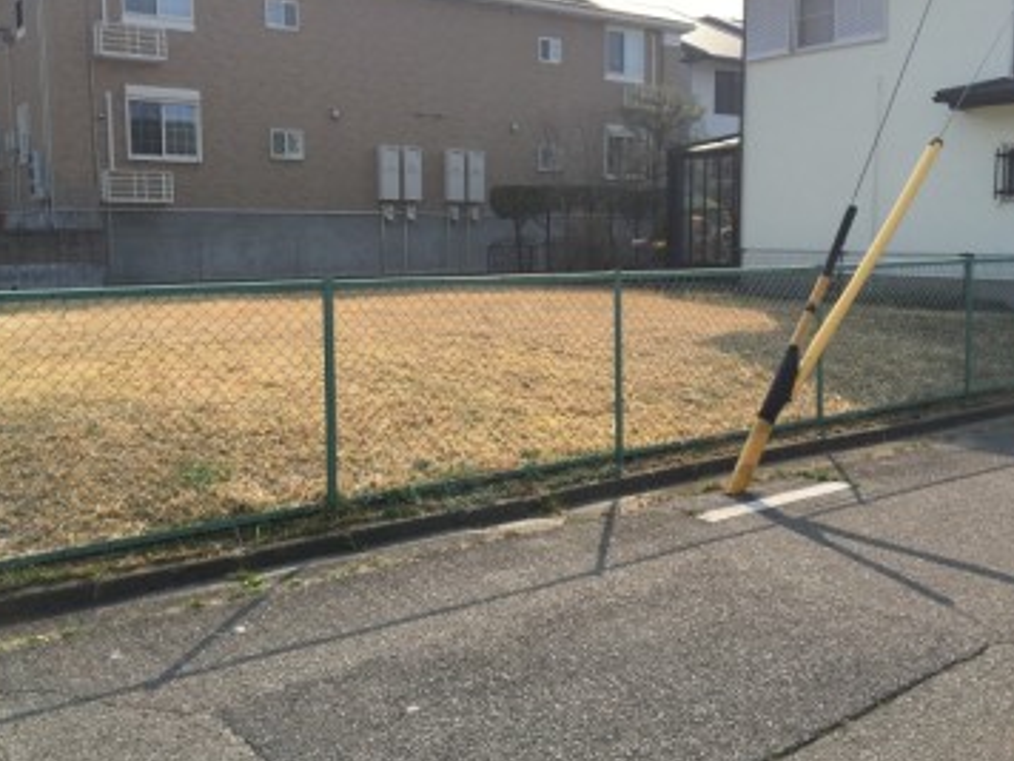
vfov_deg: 40.6
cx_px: 530
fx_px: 1025
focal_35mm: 35
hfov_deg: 52.6
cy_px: 338
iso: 25
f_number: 2.2
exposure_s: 1/974
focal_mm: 4.15
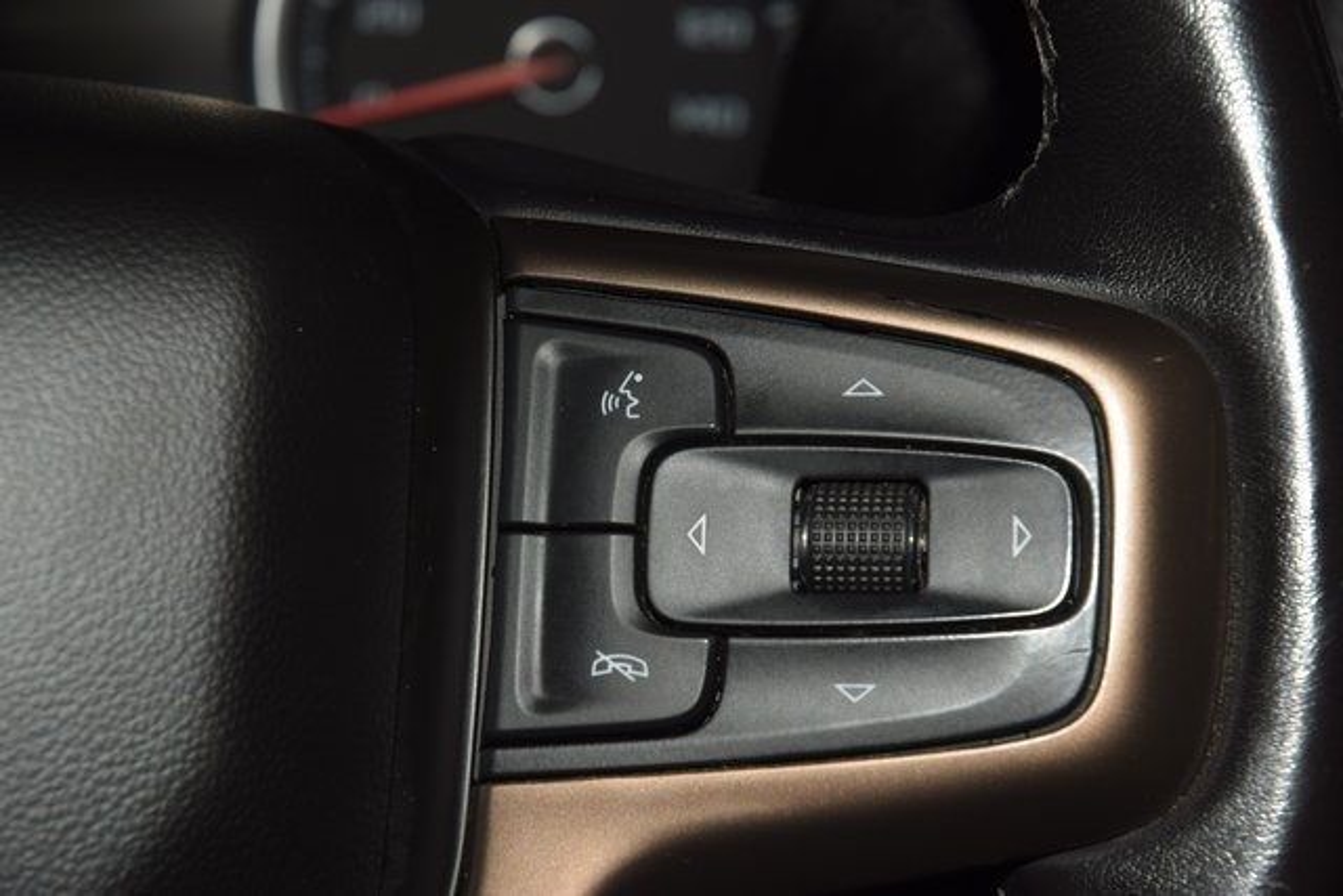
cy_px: 448
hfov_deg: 19.5
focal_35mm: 105
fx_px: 3918
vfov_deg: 13.0
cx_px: 672
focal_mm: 70
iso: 100
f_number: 8
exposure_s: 1/125
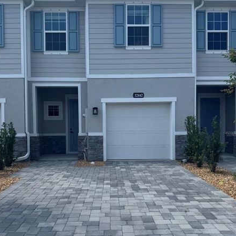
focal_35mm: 32
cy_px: 134
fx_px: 247
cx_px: 113
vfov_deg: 50.9
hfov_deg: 51.1
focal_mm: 6.76
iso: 80
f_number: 1.78
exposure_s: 1/3802
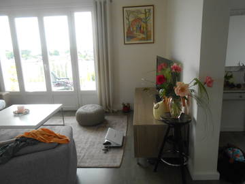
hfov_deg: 67.3
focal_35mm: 26
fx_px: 184
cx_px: 122
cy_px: 92
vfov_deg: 53.1
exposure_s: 1/250
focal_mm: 4.6
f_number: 3.5
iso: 320
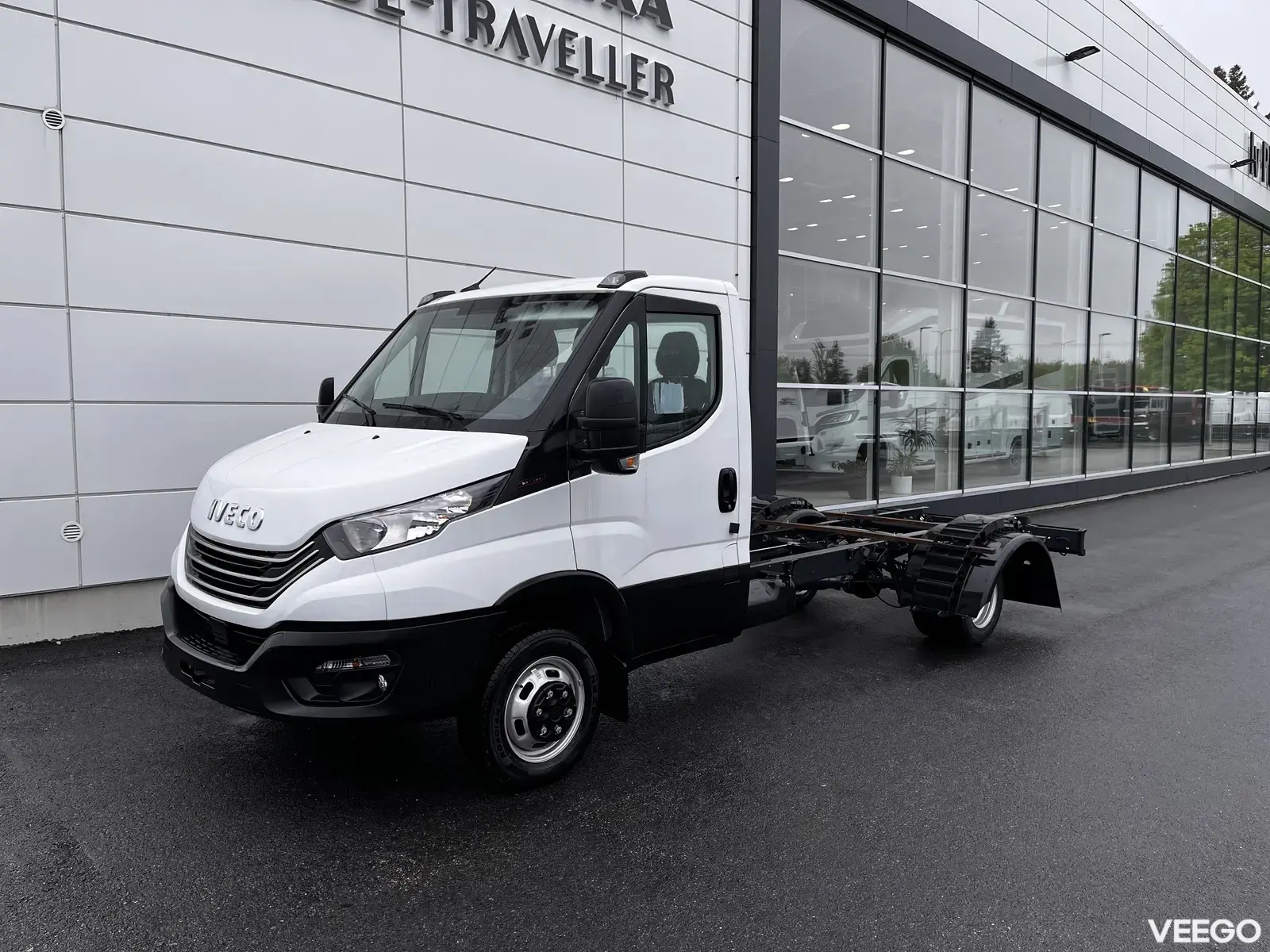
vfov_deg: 53.1
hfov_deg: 67.3
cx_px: 635
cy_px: 476
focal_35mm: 26
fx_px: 954
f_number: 1.6
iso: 50
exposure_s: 1/777
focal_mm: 5.1
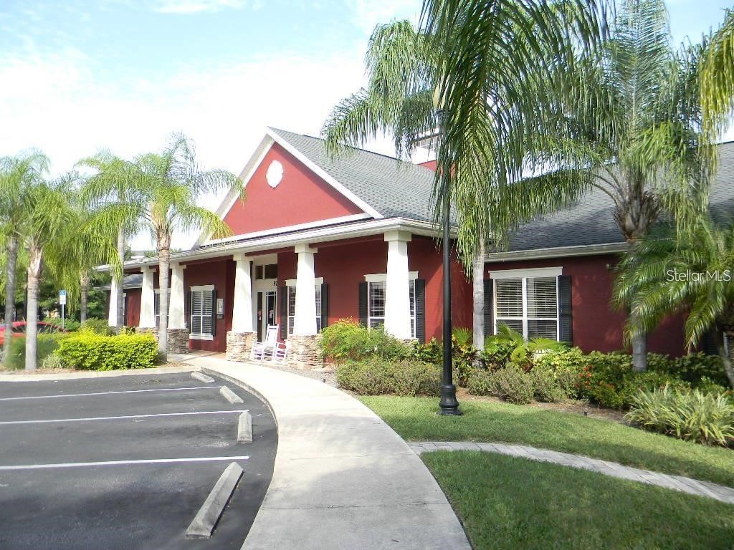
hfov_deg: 63.4
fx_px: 594
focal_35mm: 28
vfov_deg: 49.7
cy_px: 275
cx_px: 367
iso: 80
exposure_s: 1/260
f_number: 3.5
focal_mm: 5
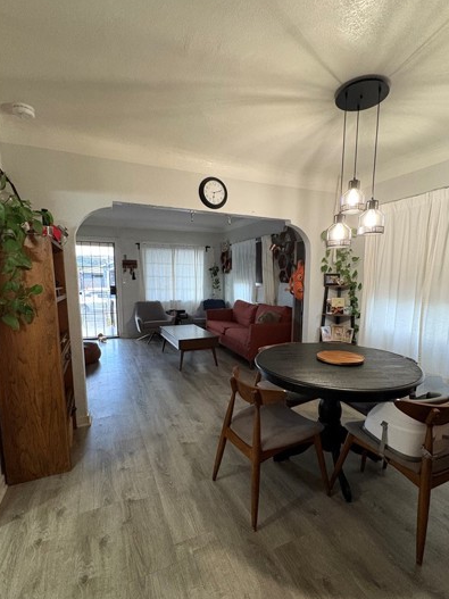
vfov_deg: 90.9
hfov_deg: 74.7
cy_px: 317
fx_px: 294
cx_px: 231
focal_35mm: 17
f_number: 2.2
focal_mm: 2.22
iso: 500
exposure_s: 1/60
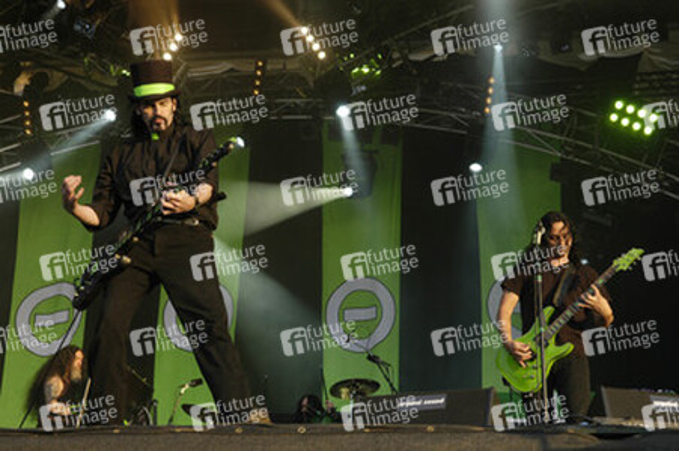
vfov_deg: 20.1
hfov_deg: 29.9
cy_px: 226
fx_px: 1272
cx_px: 340
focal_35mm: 68
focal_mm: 45
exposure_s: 1/350
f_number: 4
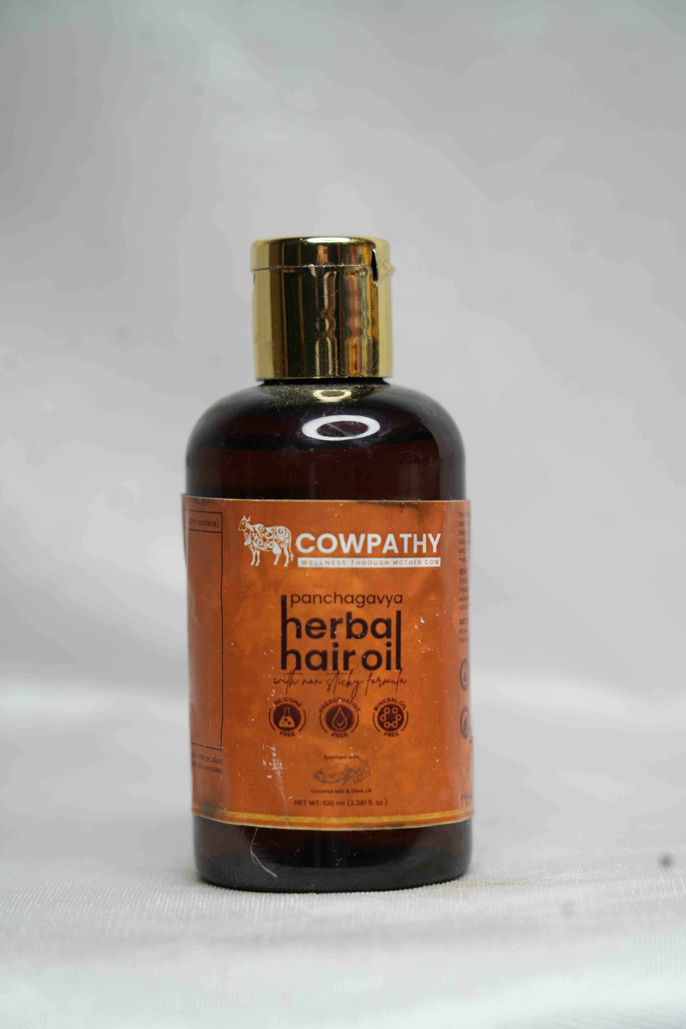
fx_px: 2944
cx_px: 343
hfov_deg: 13.3
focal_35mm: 103
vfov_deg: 19.8
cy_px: 514
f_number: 5.6
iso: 250
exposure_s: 1/60
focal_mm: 103
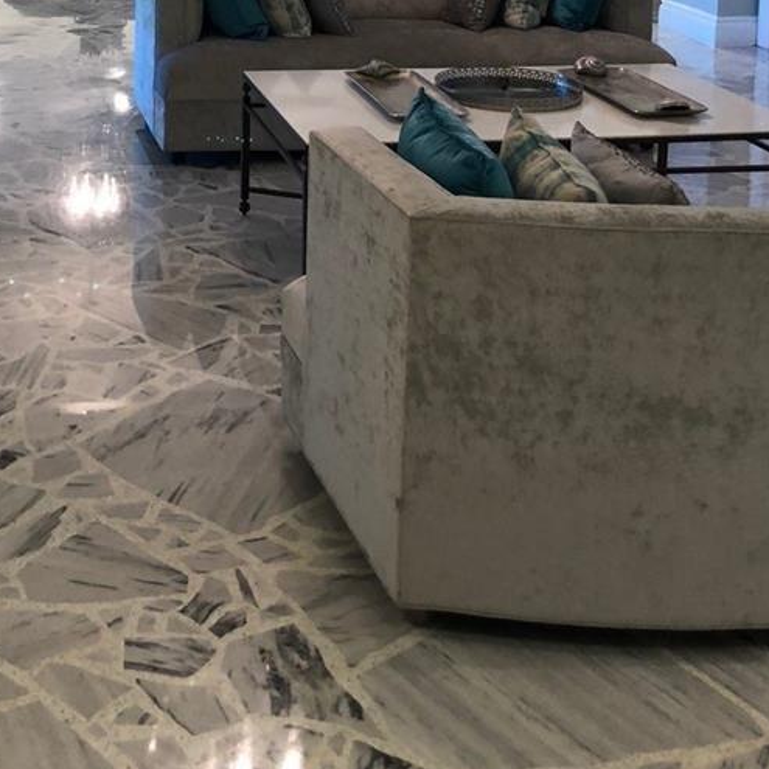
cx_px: 166
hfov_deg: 28.1
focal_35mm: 60
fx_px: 1508
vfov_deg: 26.3
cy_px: -89
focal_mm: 3.99
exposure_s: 1/15
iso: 40
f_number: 1.8
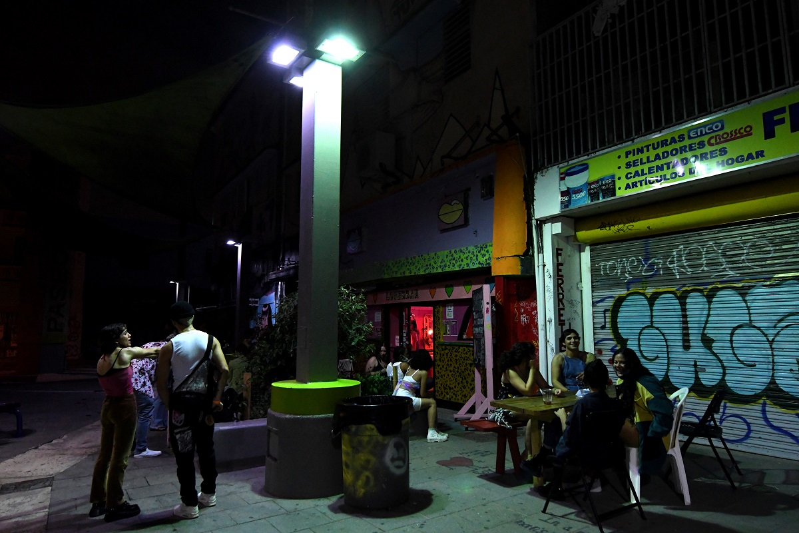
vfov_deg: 56.1
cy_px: 266
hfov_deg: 77.3
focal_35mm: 22
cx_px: 400
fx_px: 499
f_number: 3.2
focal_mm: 15
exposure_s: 1/125
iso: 5000
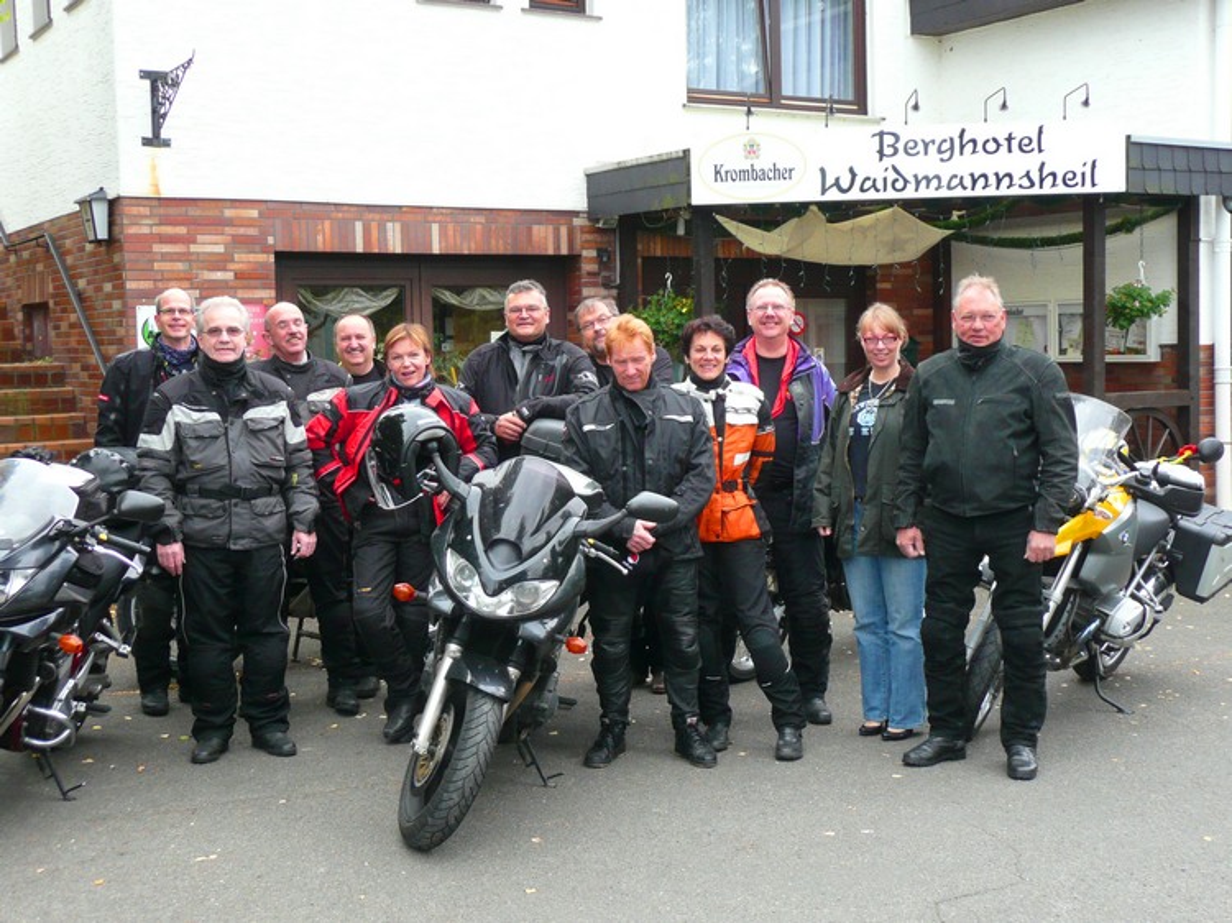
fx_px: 1601
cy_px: 462
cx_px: 616
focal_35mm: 45
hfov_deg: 42.1
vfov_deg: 32.2
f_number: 4.1
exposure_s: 1/30
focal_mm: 7.3
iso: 160
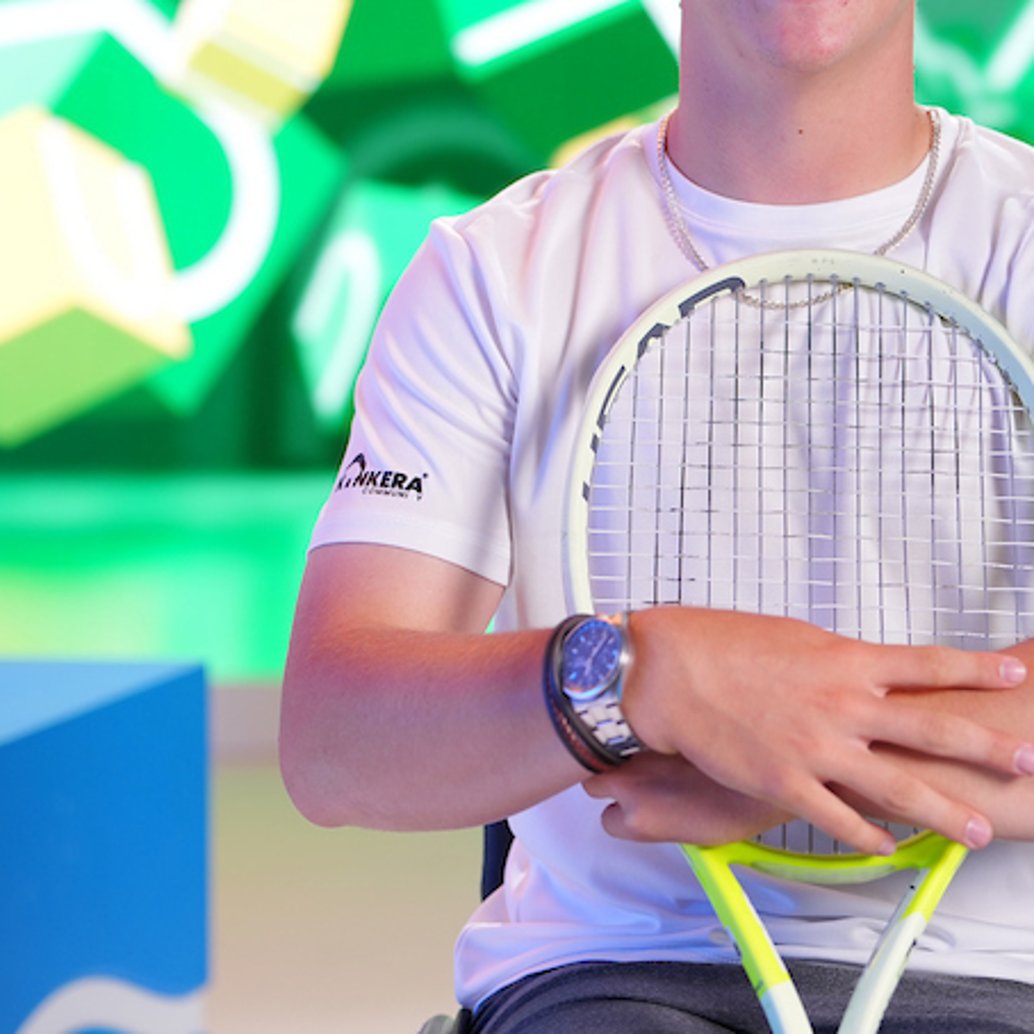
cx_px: 827
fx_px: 3413
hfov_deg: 17.1
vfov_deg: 17.1
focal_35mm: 101
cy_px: 187
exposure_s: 1/100
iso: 250
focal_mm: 45
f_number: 2
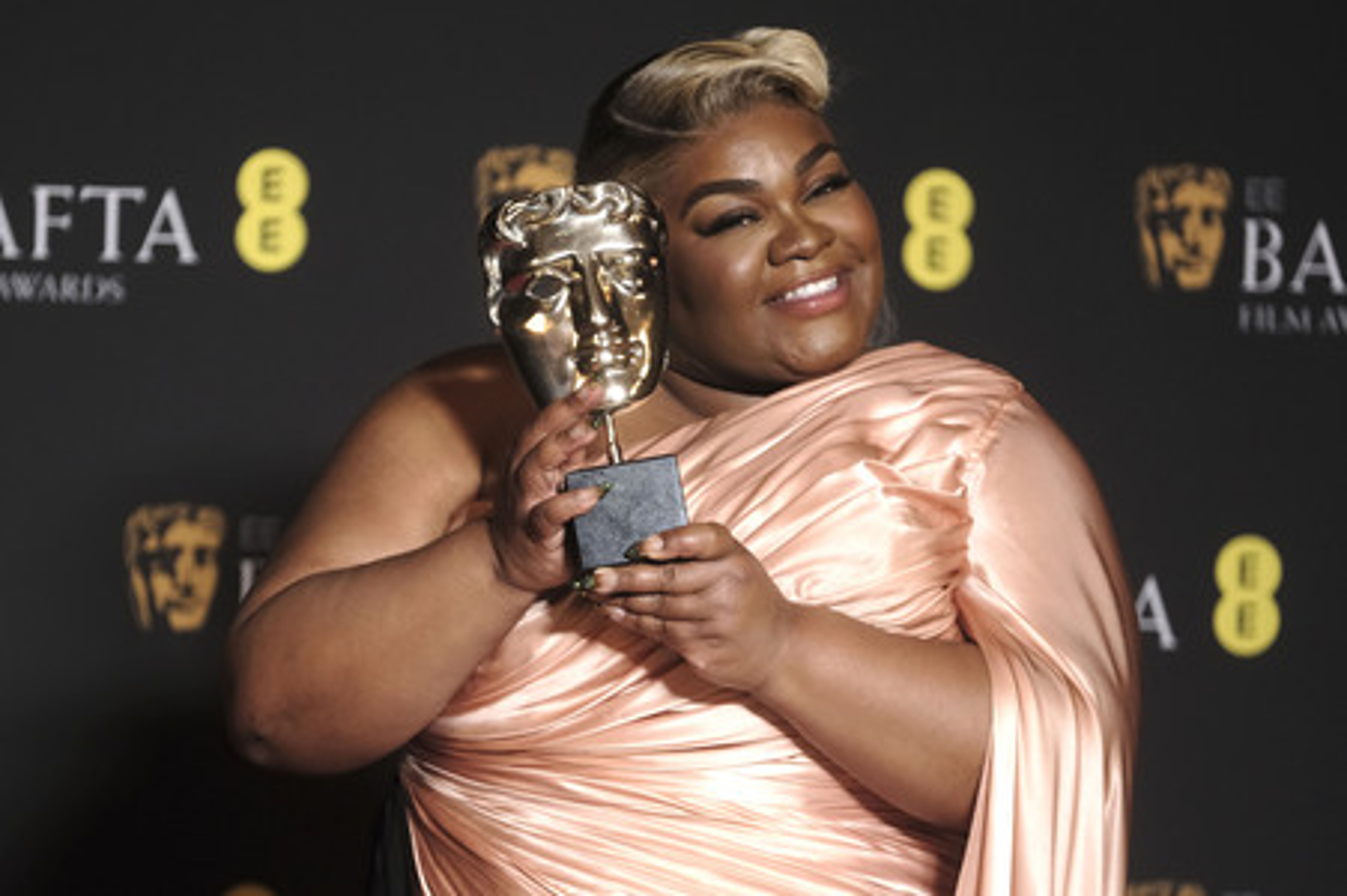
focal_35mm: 186
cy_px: 448
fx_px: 6954
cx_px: 674
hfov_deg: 11.1
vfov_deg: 7.4
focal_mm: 124.3
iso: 1600
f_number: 2.8
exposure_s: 1/250
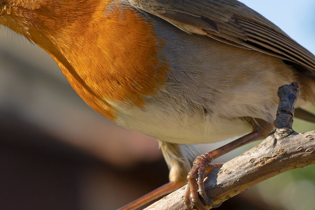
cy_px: 126
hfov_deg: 9.3
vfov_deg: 6.2
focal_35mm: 220
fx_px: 1925
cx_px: 118
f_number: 13
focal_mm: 105
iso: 1250
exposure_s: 1/1000
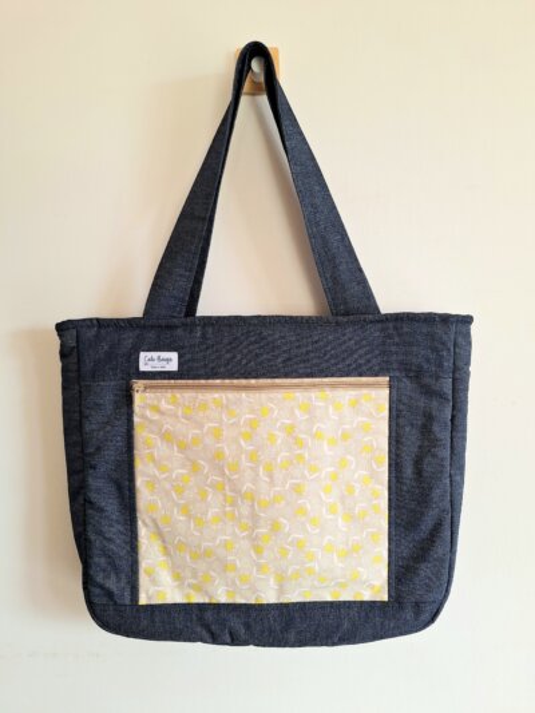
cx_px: 268
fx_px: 474
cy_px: 356
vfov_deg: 73.9
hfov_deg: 58.9
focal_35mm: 23
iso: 50
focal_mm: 5.54
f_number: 1.8
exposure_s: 1/50
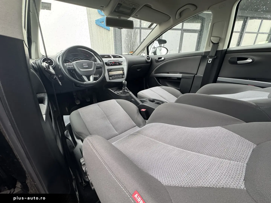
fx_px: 110
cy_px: 102
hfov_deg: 102.1
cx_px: 136
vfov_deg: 85.7
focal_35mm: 14
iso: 320
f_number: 2.2
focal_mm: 2.22
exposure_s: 1/87
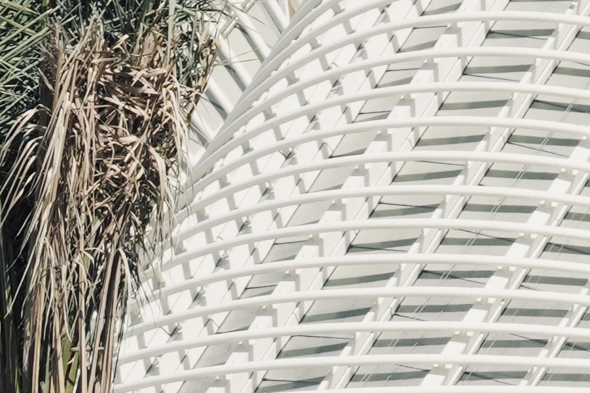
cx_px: 1935
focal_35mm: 746
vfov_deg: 1.8
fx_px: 12223
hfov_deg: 2.7
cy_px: -1003
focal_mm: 96
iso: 640
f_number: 14
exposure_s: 1/640
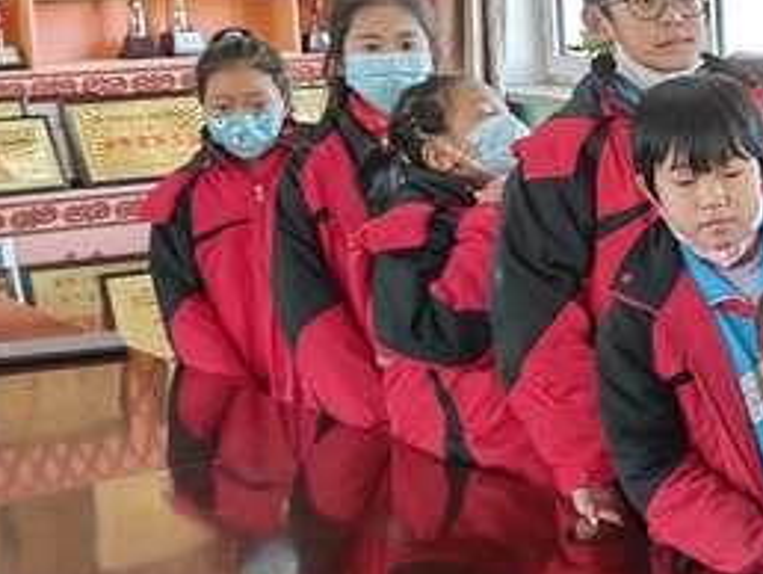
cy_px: 231
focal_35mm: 107
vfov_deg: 13.8
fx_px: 2361
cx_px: 1357
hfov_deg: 15.8
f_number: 1.9
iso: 590
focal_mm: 5.52
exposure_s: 1/50
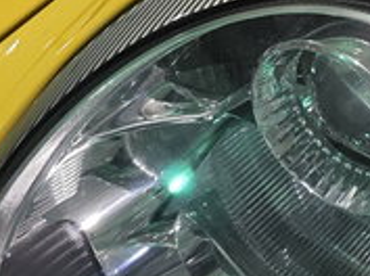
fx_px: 1067
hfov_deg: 19.6
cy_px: 332
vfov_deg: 14.3
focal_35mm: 100
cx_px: 247
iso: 250
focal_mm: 6.3
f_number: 1.7
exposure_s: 1/120
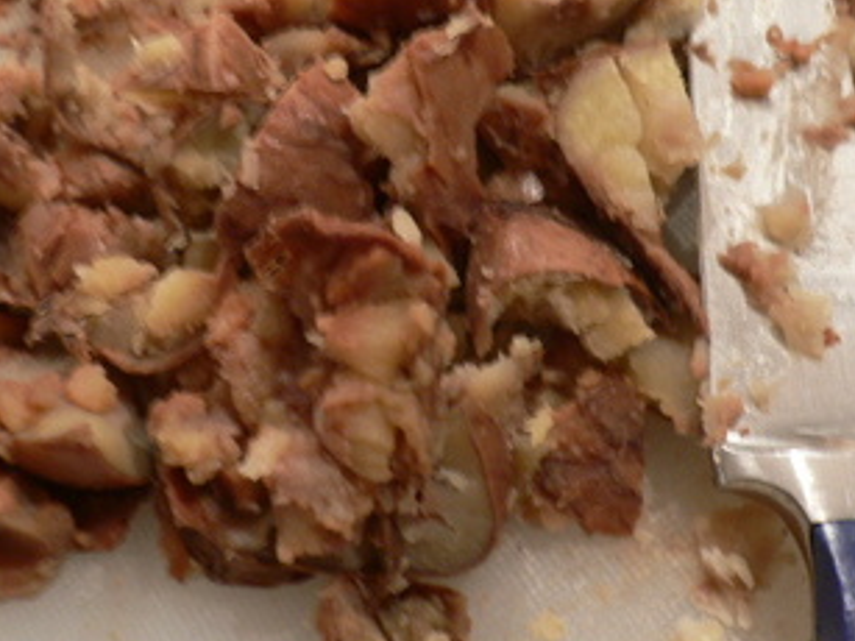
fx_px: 1407
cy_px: 127
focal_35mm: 57
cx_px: 398
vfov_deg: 25.2
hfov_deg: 33.8
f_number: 2.8
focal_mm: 5.8
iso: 100
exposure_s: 1/8
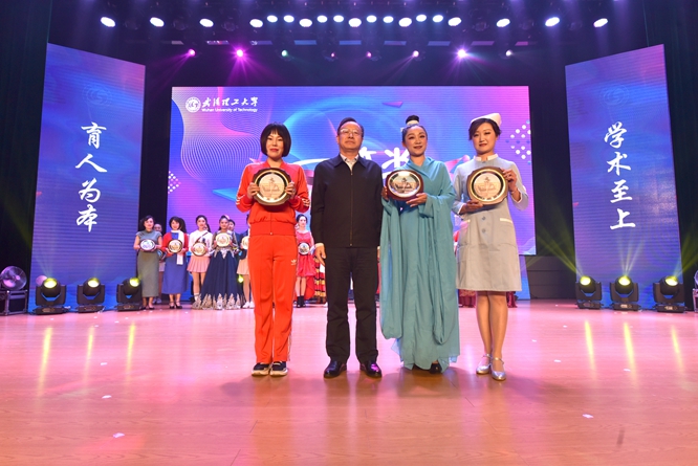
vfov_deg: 59.6
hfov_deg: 81.2
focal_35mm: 21
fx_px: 407
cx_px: 349
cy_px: 233
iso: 1000
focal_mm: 21
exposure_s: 1/250
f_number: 7.1
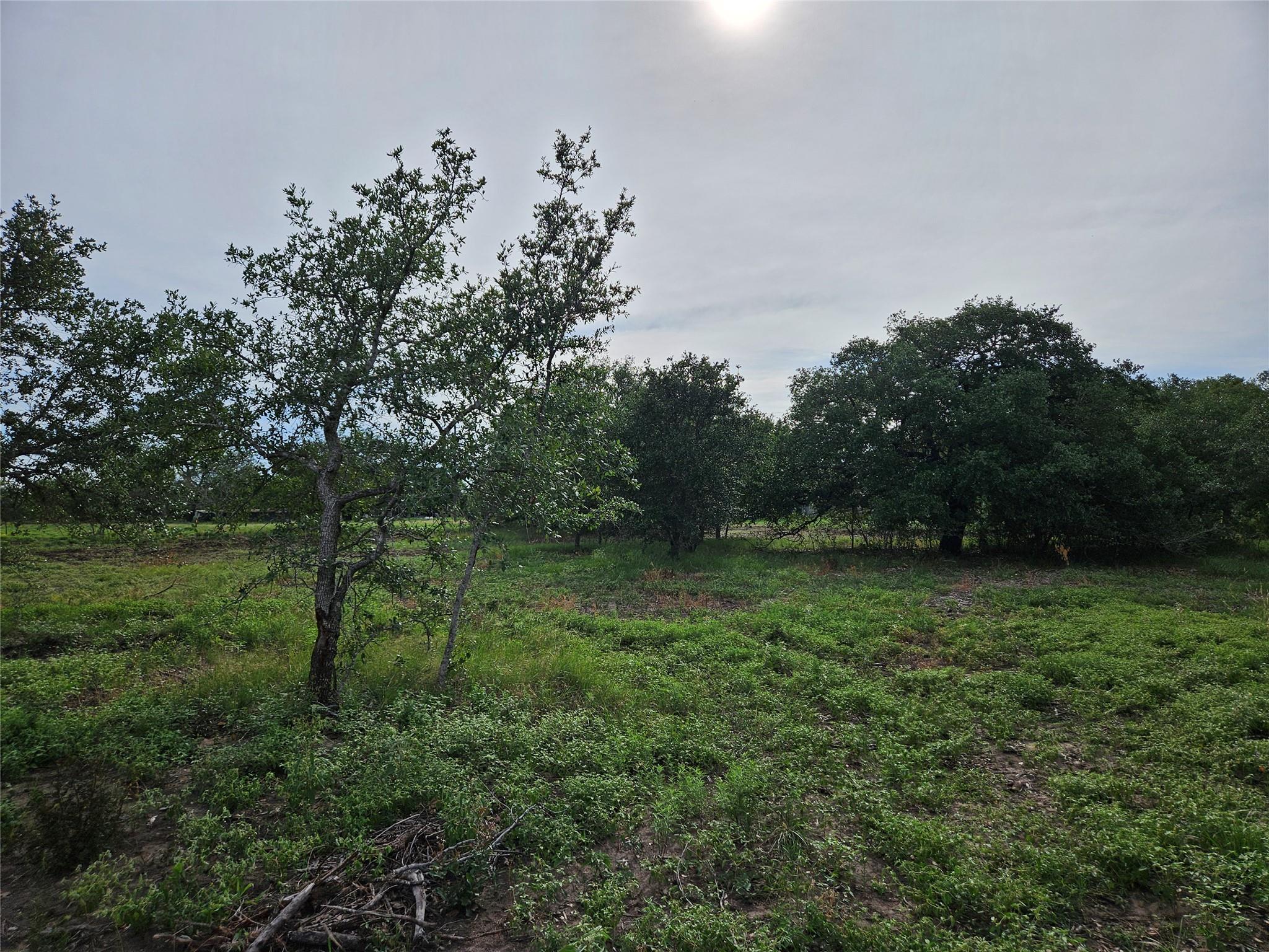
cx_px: 634
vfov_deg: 58.9
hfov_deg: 73.9
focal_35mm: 23
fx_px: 843
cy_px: 476
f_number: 1.8
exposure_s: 1/4199
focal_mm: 5.4
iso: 25
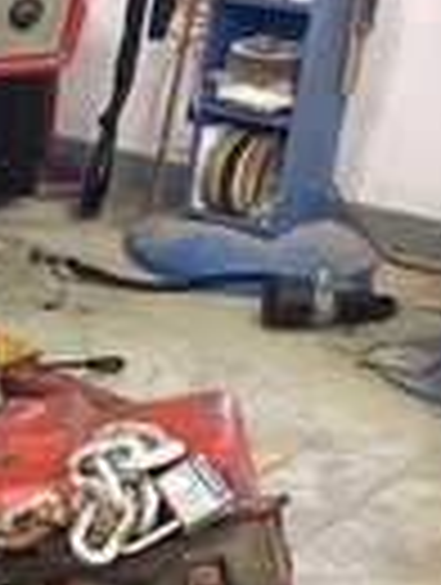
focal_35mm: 89
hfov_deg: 15.6
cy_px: 562
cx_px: -180
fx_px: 1507
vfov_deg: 21.3
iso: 200
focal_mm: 4.15
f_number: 2.2
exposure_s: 1/20
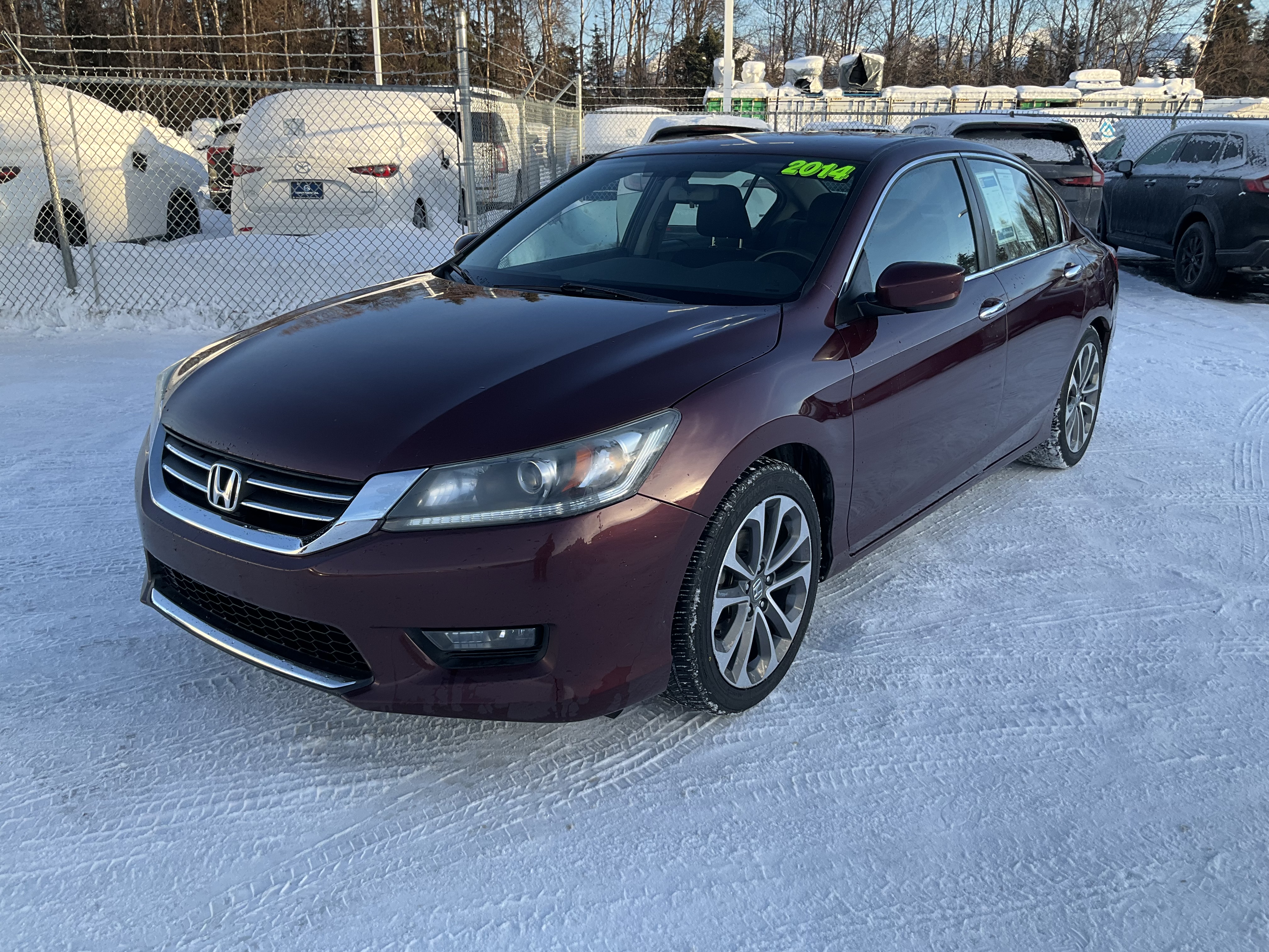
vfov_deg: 48.2
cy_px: 476
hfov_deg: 61.7
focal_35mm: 29
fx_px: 1063
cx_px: 634
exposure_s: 1/454
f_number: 1.8
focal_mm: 3
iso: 25
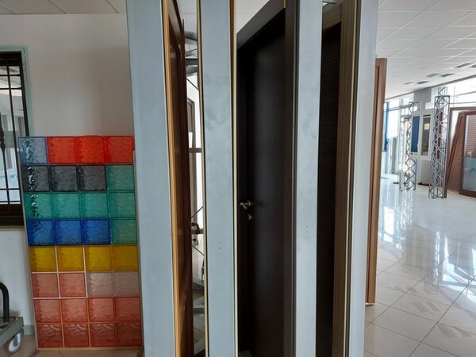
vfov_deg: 56.8
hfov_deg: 71.6
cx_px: 238
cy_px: 178
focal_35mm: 24
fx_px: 330
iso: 250
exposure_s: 1/40
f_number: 1.8
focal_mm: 5.23
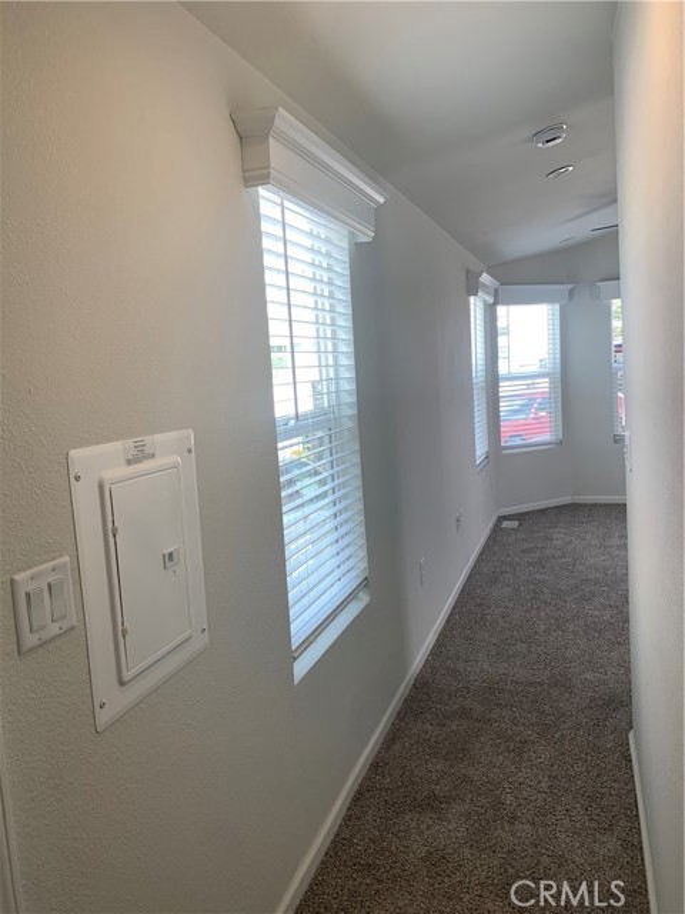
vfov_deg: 67.3
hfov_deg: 53.1
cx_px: 342
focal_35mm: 26
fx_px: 686
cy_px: 457
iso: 32
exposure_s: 1/120
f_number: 1.8
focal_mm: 4.25
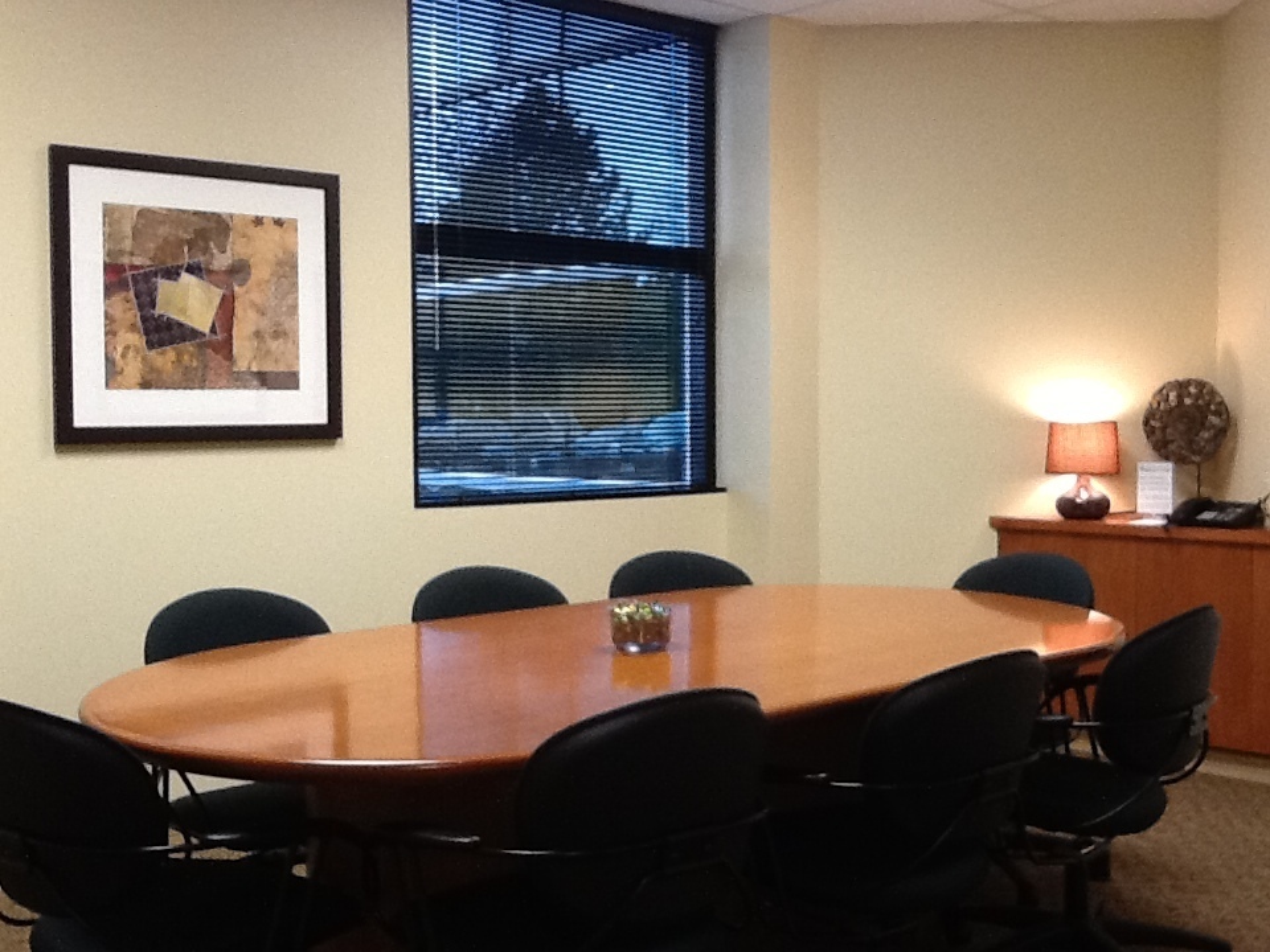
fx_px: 1614
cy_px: 476
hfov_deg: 42.9
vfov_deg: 32.9
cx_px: 635
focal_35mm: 44
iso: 160
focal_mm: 2.03
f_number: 2.4
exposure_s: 1/30
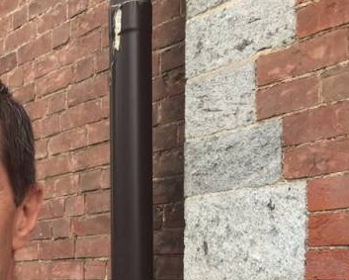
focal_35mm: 82
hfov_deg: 21.3
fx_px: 848
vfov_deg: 17.9
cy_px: 330
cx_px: -89
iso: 32
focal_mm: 4.15
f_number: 2.2
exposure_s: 1/304
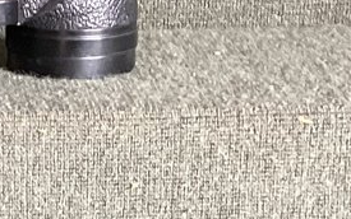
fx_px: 1732
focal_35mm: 181
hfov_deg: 11.3
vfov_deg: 7.2
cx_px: -103
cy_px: 263
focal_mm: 3.3
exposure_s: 1/50
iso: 200
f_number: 2.4
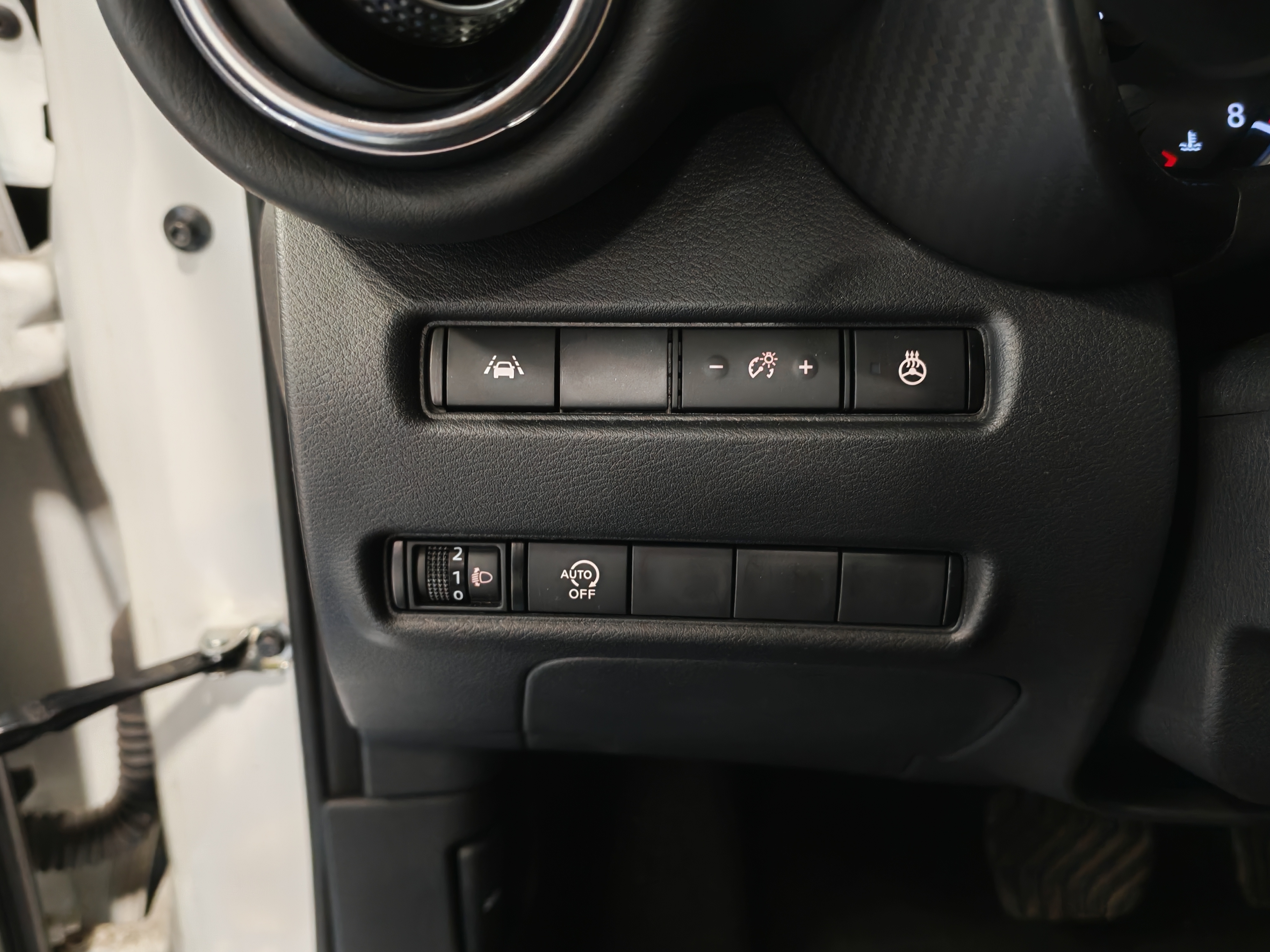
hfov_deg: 55.4
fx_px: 1211
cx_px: 635
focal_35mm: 33
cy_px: 476
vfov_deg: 42.9
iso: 1359
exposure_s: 1/50
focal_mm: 6.12
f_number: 1.9
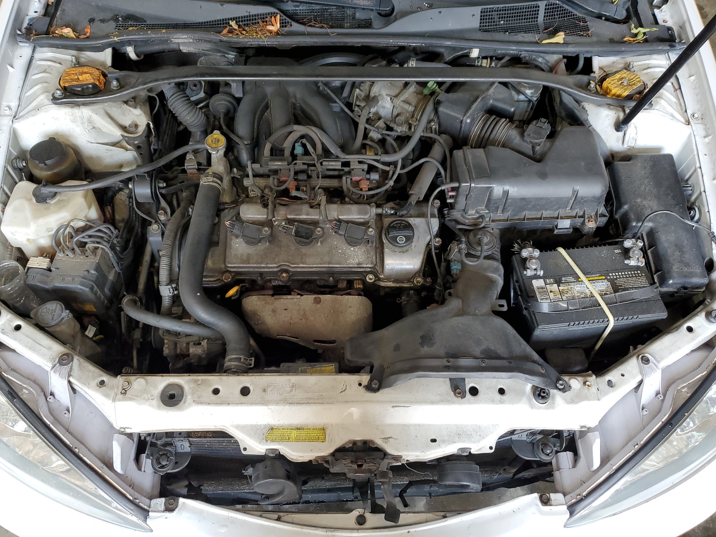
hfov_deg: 67.3
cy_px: 268
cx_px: 358
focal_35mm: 26
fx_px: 538
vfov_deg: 53.1
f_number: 1.5
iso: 68
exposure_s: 1/120
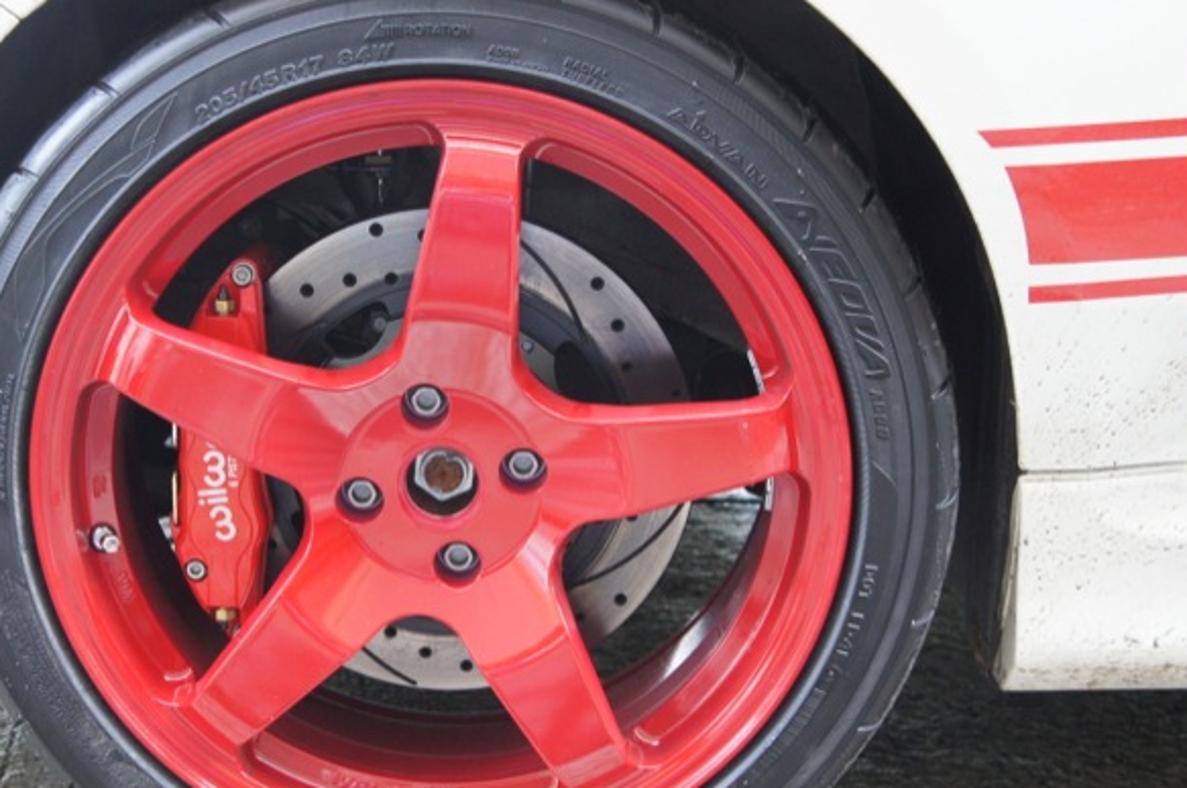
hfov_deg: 33.5
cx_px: 456
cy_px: 522
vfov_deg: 22.6
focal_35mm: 60
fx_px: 1965
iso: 800
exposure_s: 1/50
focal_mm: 29
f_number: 4
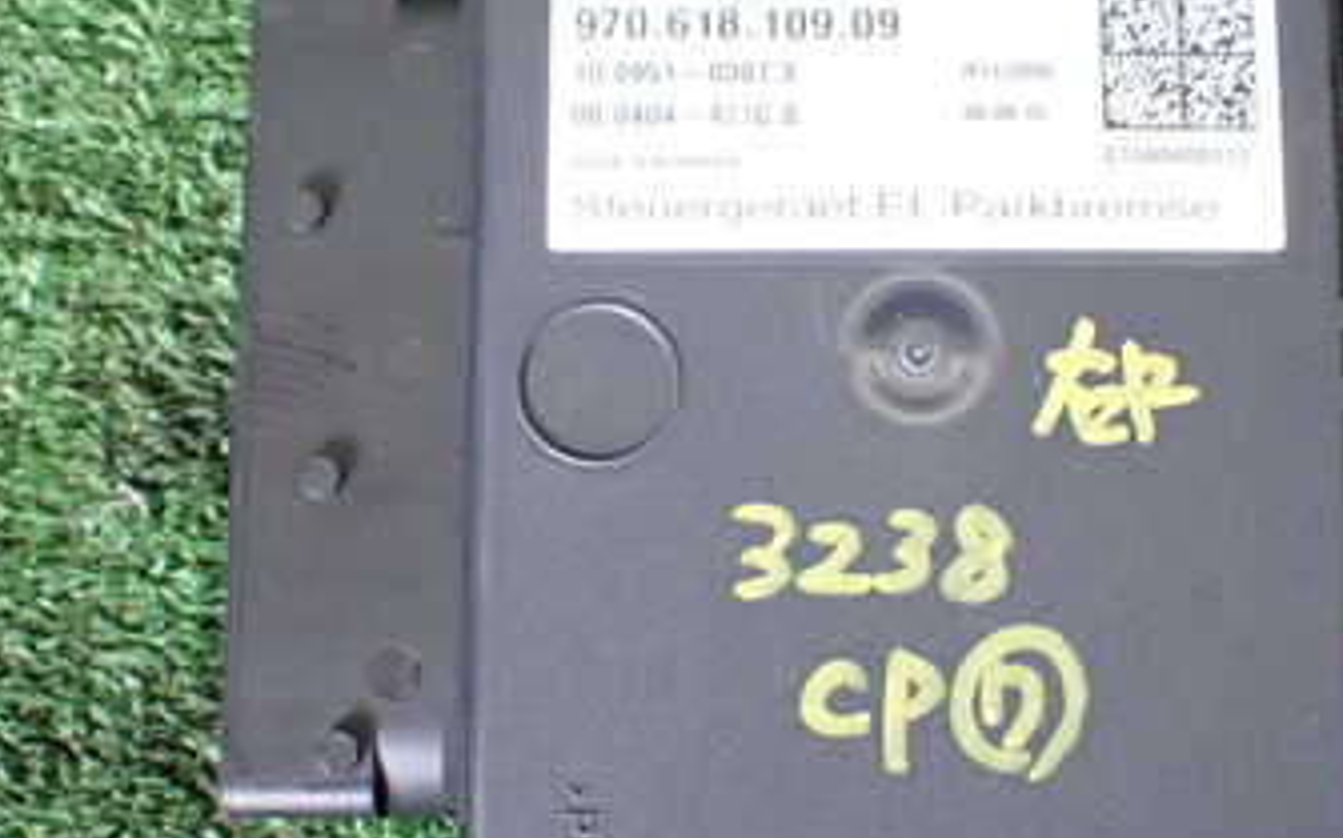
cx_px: 854
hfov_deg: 35.5
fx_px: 2085
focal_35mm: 57
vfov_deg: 22.7
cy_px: 445
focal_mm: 5.4
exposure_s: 1/50
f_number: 2.3
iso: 800
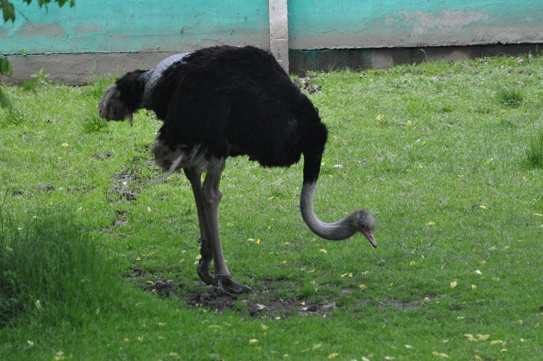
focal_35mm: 360
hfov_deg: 5.7
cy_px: 180
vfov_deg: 3.8
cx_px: 272
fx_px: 5424
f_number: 5.6
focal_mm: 240
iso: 800
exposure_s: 1/800
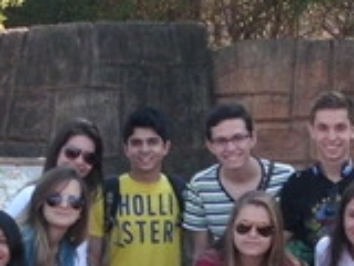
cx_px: 294
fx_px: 1473
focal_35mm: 144
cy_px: 237
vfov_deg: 10.3
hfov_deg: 13.6
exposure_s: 1/125
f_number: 7.3
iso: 200
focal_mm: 6.3
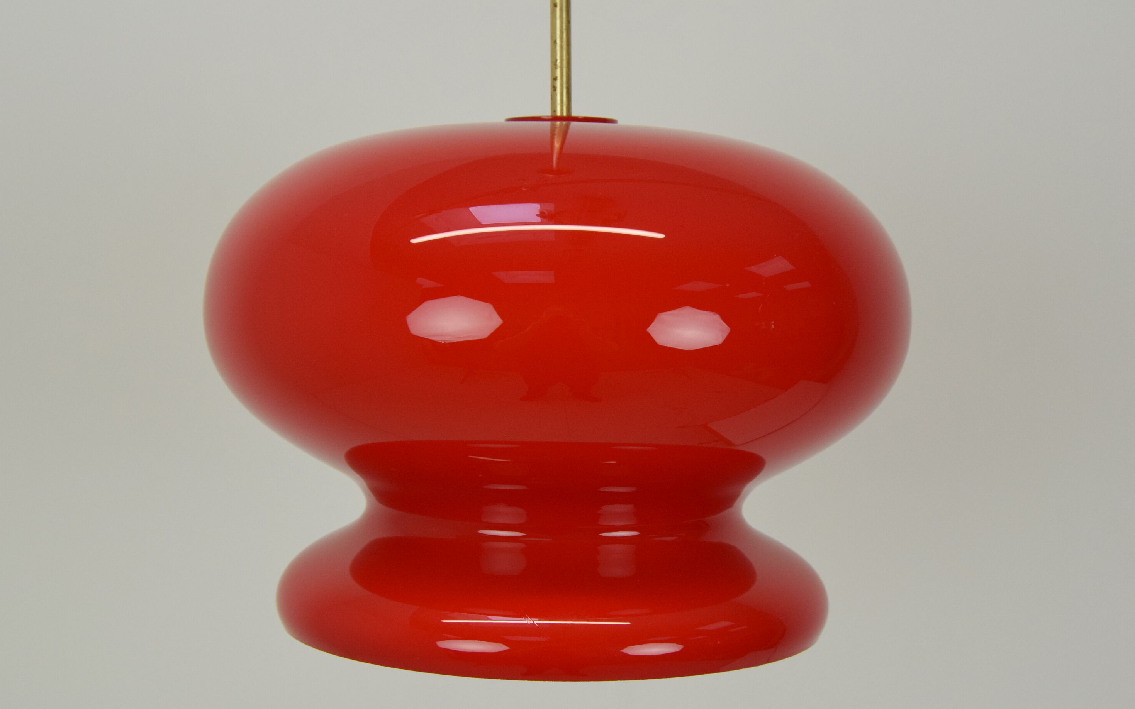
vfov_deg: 23.8
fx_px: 1686
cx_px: 561
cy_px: 381
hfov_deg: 37.2
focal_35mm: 55
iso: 1600
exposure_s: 1/320
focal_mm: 35
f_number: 9
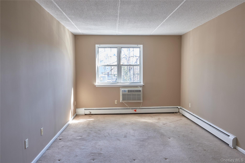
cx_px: 122
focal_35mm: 24
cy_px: 82
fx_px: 163
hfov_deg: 73.7
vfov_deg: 53.1
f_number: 8
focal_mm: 16
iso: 160
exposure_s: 1/5
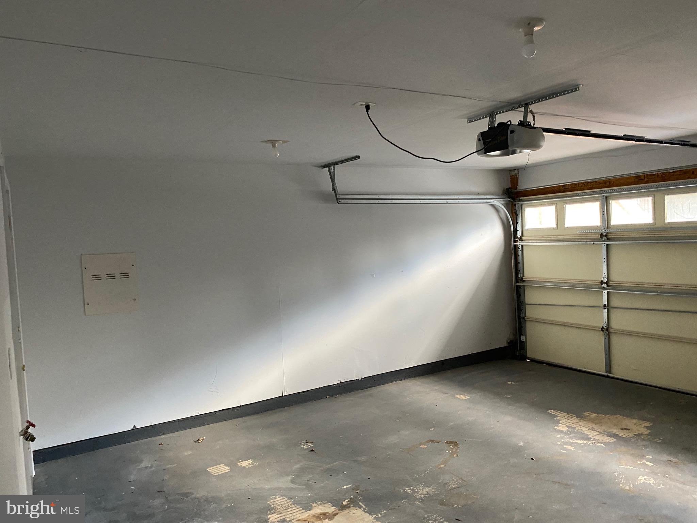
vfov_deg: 53.1
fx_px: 524
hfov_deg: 67.3
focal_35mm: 26
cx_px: 348
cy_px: 262
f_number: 1.8
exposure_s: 1/60
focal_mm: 4.25
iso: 250
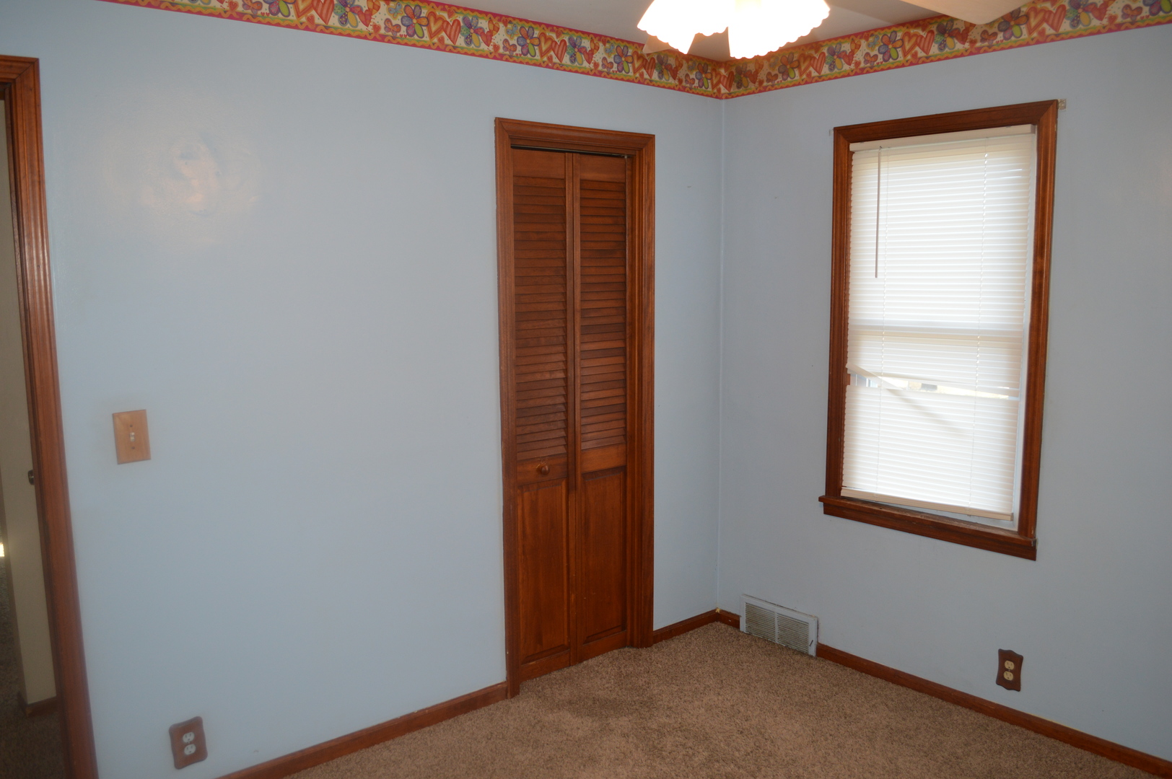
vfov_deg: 47.9
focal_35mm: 27
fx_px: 878
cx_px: 586
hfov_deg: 67.4
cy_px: 390
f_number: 4
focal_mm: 18
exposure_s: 1/80
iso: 400
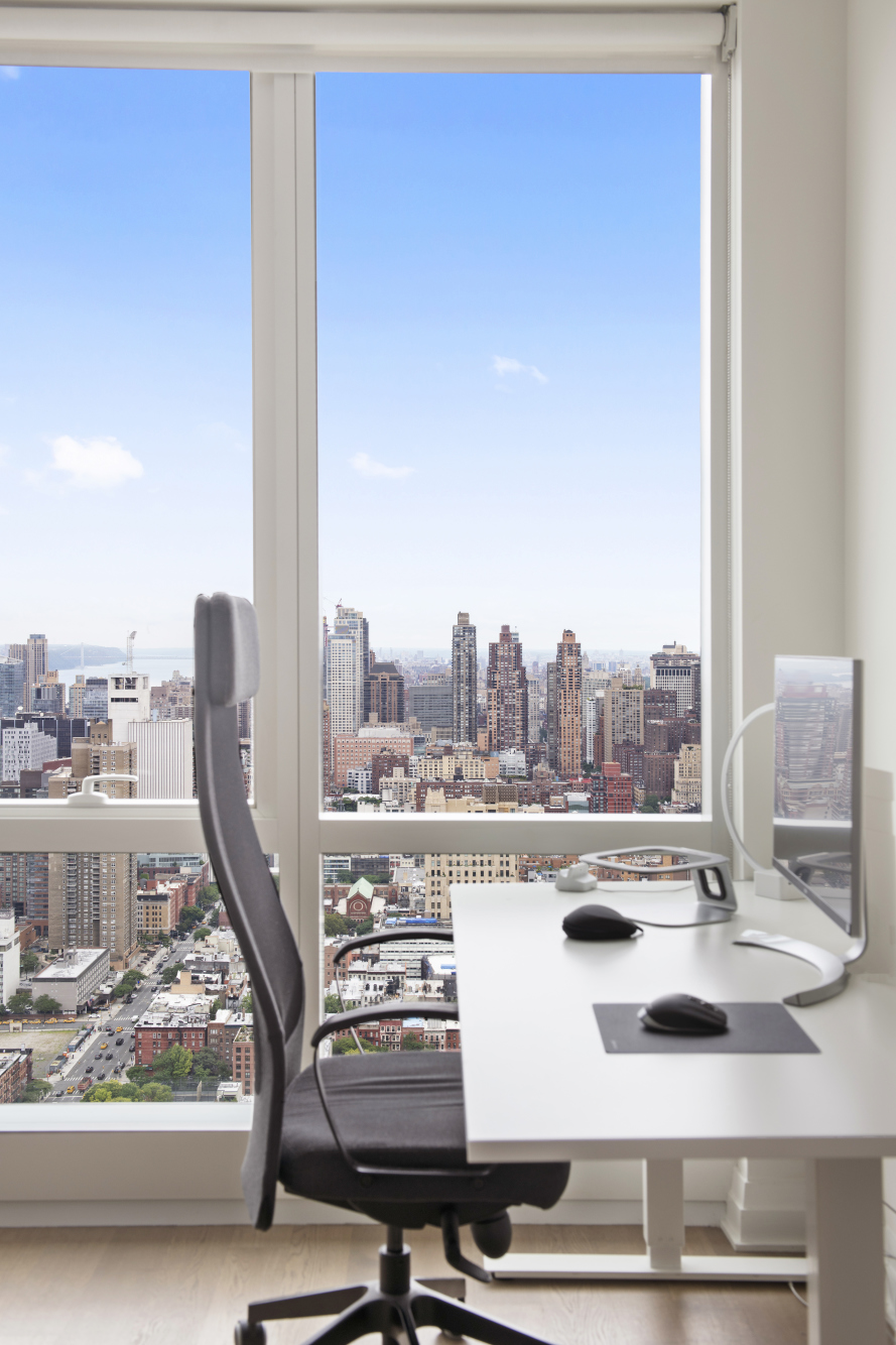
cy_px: 672
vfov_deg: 50.7
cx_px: 448
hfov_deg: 35.0
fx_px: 1419
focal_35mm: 38
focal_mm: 38
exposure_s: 1/15
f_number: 8
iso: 100
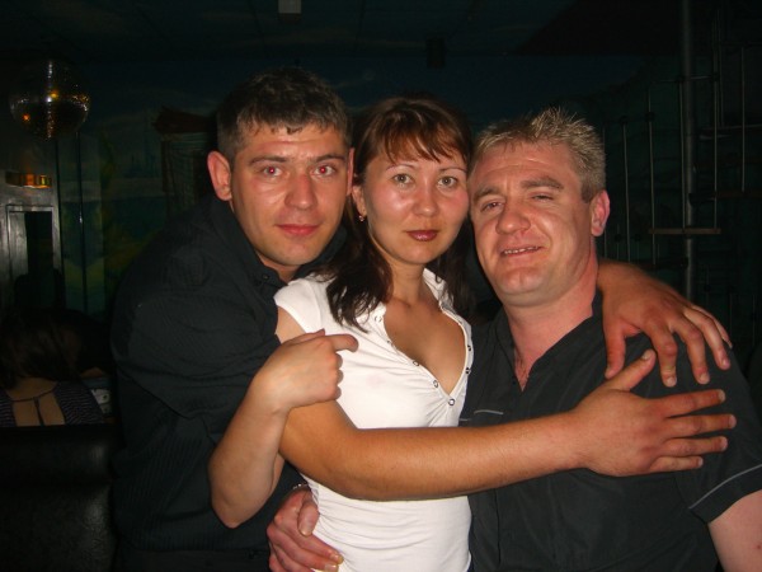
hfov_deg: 49.0
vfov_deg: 37.7
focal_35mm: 38
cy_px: 286
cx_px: 381
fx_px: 836
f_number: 2.8
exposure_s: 1/60
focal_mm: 7.9
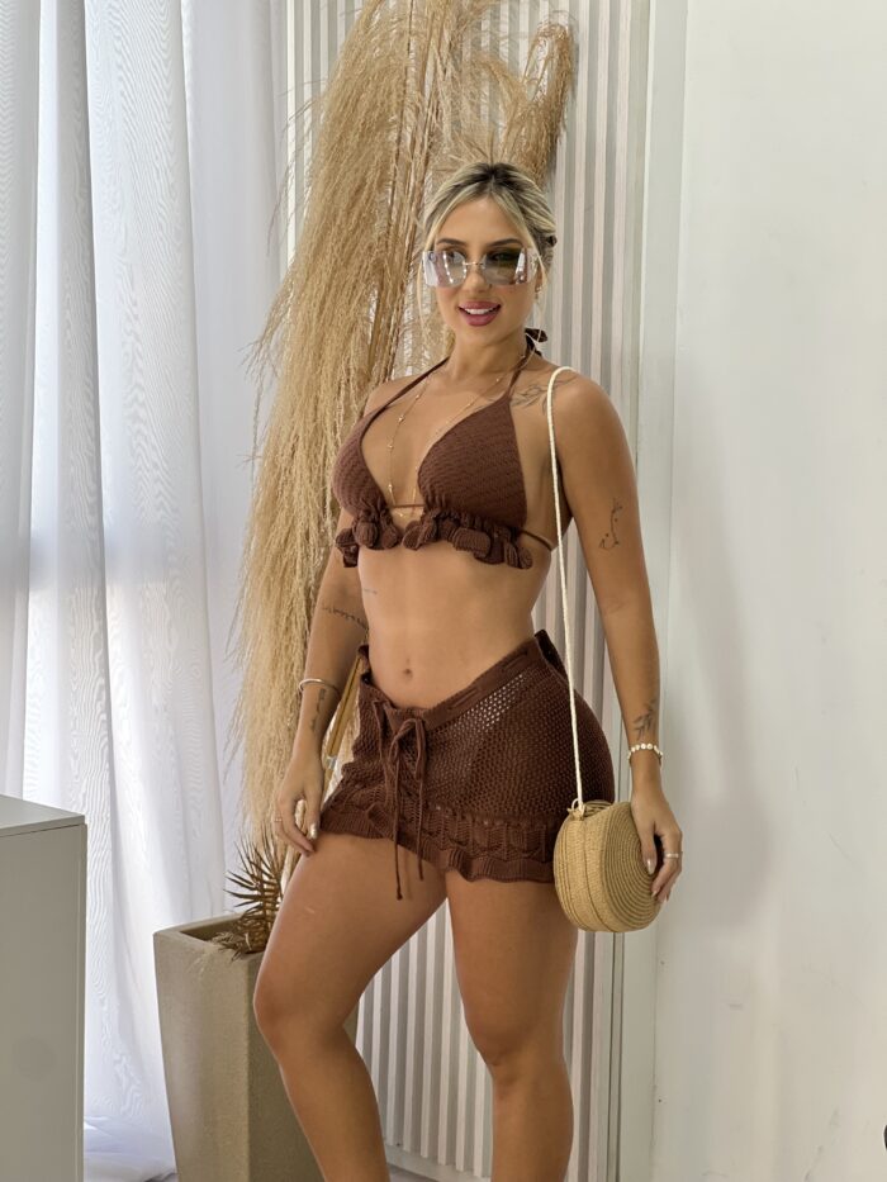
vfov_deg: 25.3
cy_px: 591
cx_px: 444
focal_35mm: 77
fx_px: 2630
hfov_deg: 19.1
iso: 80
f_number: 2.8
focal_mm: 9
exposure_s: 1/120
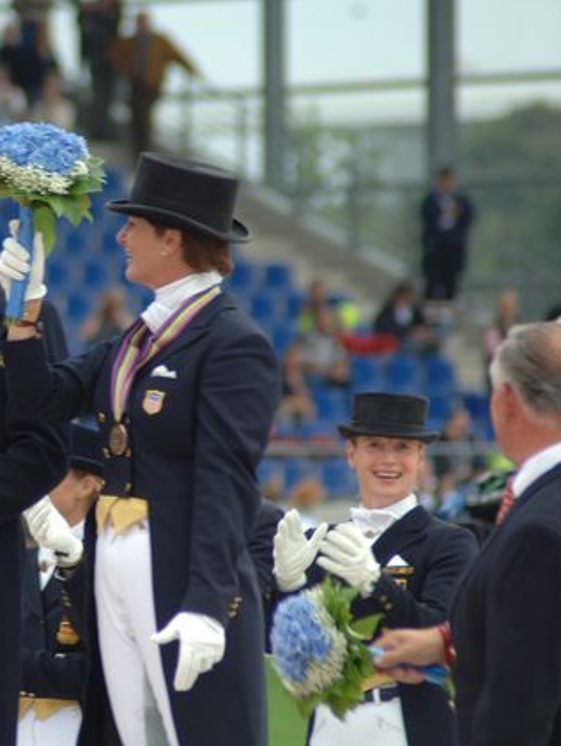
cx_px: 19
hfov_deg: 2.8
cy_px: 374
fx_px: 11311
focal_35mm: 524
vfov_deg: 3.8
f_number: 5.6
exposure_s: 1/200
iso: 200
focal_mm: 240
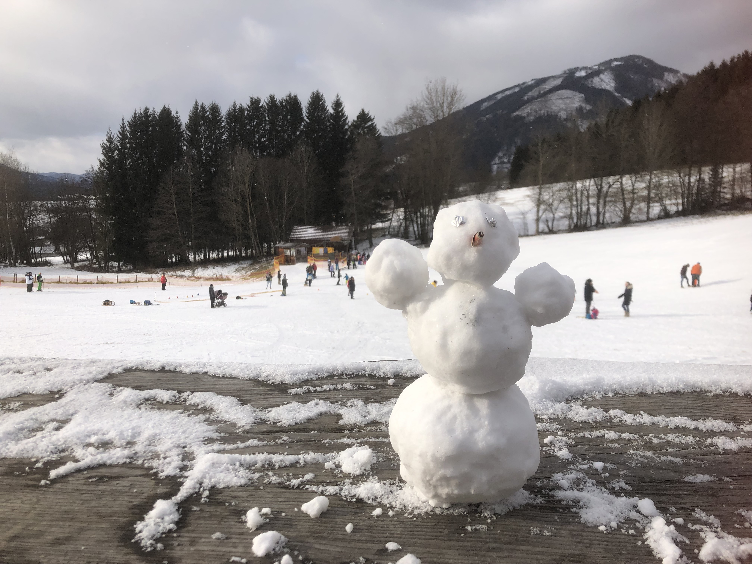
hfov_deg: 63.4
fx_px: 608
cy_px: 282
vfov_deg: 49.7
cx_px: 376
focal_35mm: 28
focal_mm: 4
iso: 20
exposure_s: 1/1779
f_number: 1.8
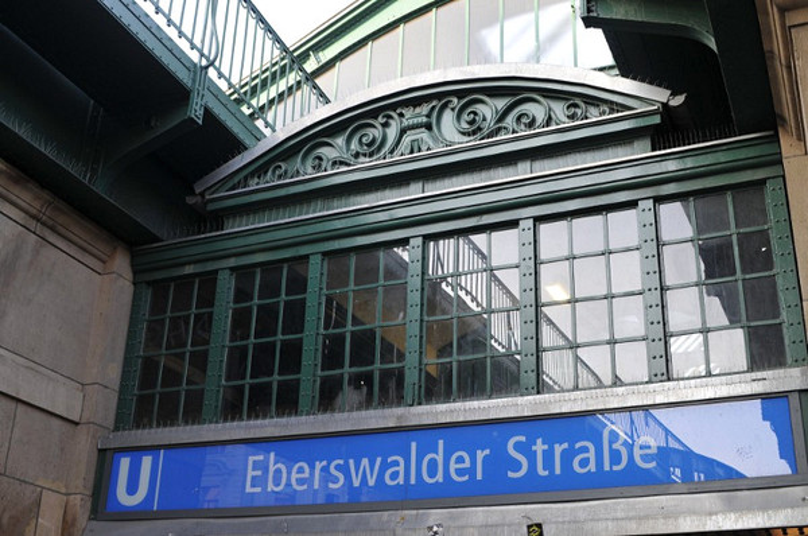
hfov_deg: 46.5
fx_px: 941
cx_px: 404
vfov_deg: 31.8
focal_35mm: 42
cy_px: 268
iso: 320
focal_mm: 28
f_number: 5.6
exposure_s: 1/60
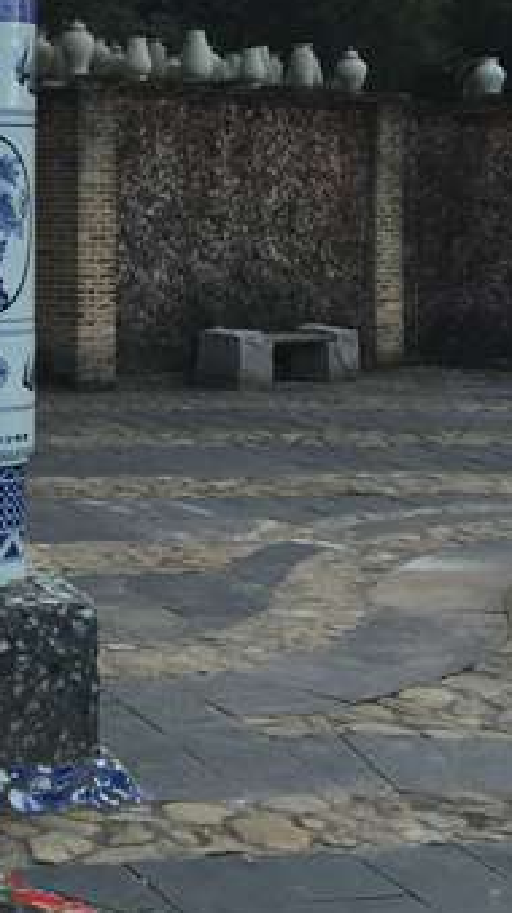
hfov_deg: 13.6
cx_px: -244
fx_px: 2033
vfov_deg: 24.7
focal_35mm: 84
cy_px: 116
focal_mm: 4.15
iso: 32
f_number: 2.2
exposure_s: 1/494
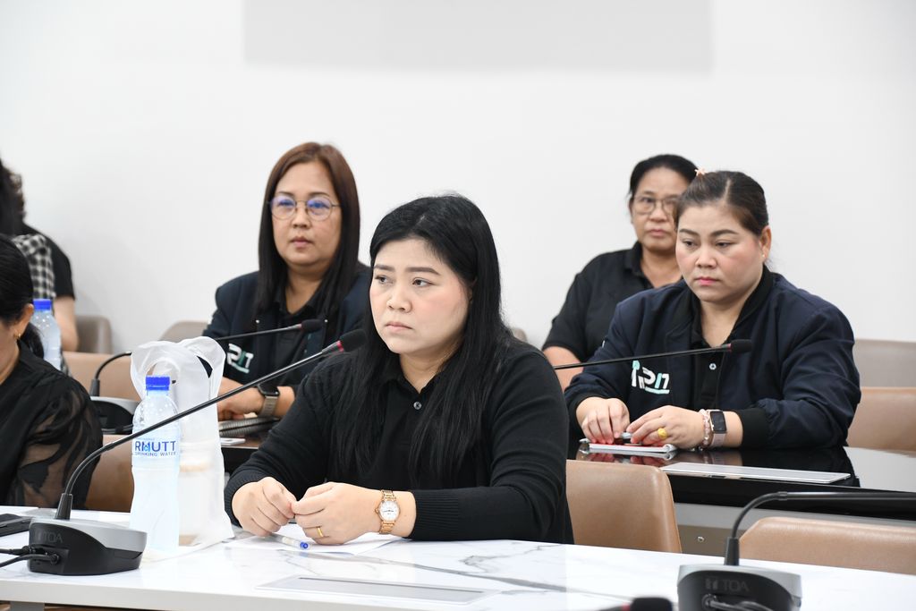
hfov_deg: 17.1
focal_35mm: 120
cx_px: 458
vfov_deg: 11.4
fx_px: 3054
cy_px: 306
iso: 1600
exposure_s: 1/30
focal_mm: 80
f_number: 5.3
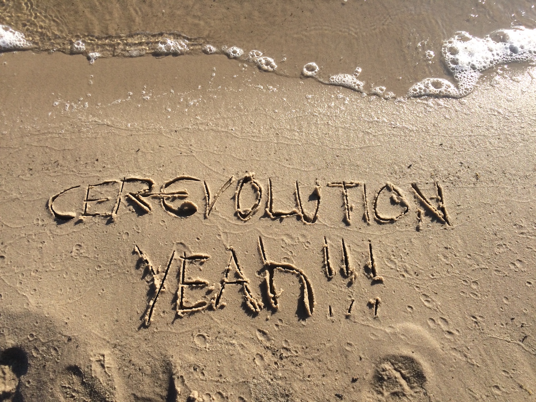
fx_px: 449
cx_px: 268
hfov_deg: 61.7
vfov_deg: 48.2
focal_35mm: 29
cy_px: 201
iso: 32
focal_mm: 4.15
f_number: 2.2
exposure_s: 1/1642
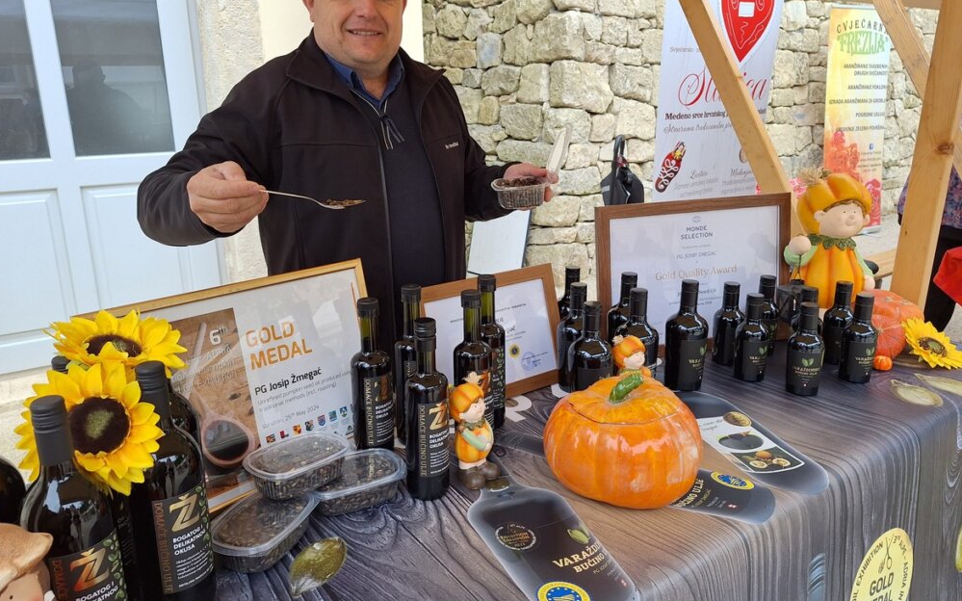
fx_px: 655
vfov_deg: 49.2
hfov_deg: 72.5
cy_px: 274
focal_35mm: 25
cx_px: 470
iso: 40
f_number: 1.8
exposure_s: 1/305
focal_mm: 5.54
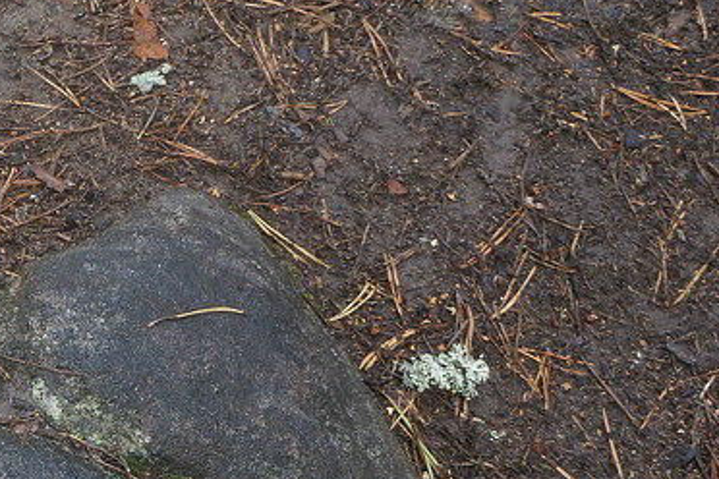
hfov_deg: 21.4
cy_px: 728
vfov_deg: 14.6
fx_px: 1737
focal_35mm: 87
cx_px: -193
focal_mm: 18
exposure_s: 1/100
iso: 200
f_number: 5
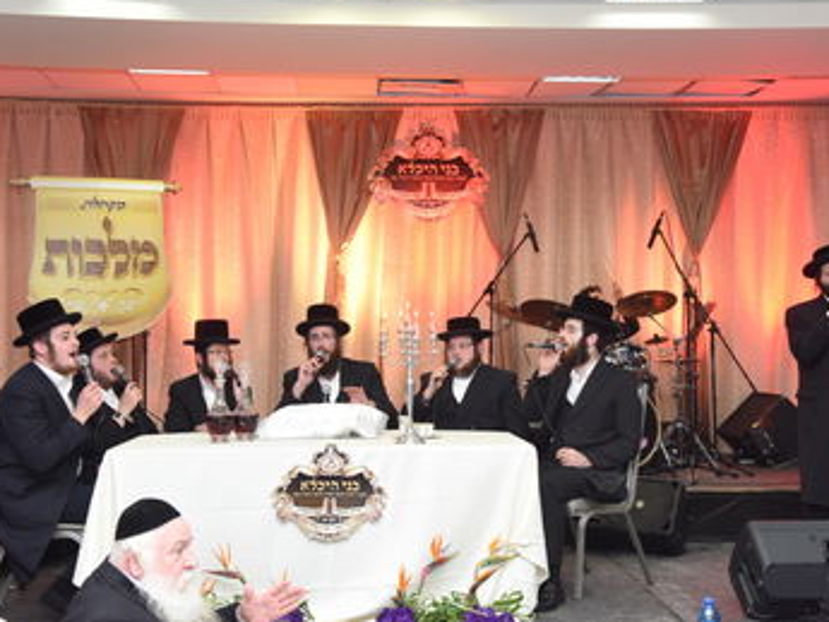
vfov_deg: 29.7
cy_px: 305
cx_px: 433
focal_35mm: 49
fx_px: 1174
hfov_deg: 38.9
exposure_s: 1/125
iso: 2500
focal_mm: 44
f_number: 5.6
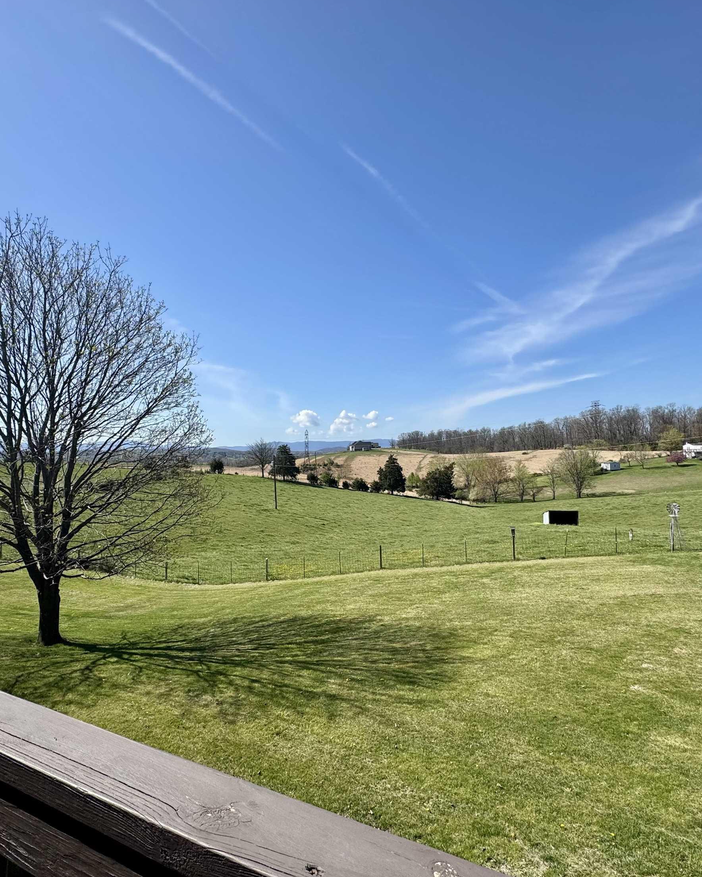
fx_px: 493
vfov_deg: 83.3
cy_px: 439
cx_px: 343
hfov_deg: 70.9
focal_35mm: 19
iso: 50
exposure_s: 1/2273
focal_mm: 2.22
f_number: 2.2
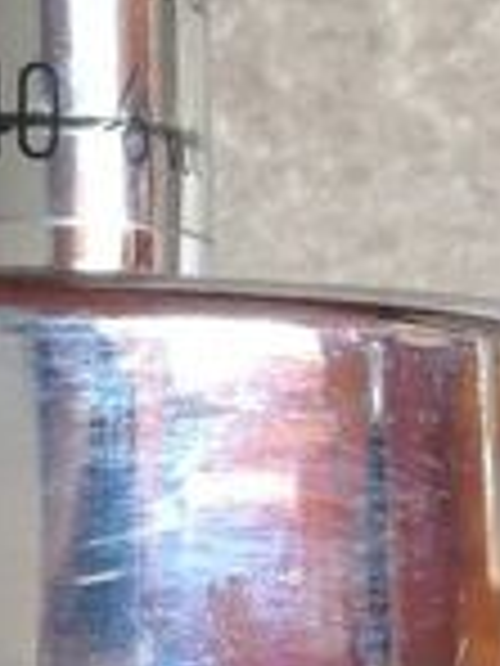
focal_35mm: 152
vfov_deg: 12.4
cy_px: 1006
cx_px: -54
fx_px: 2927
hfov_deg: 9.7
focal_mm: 4.28
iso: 80
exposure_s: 1/120
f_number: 2.4
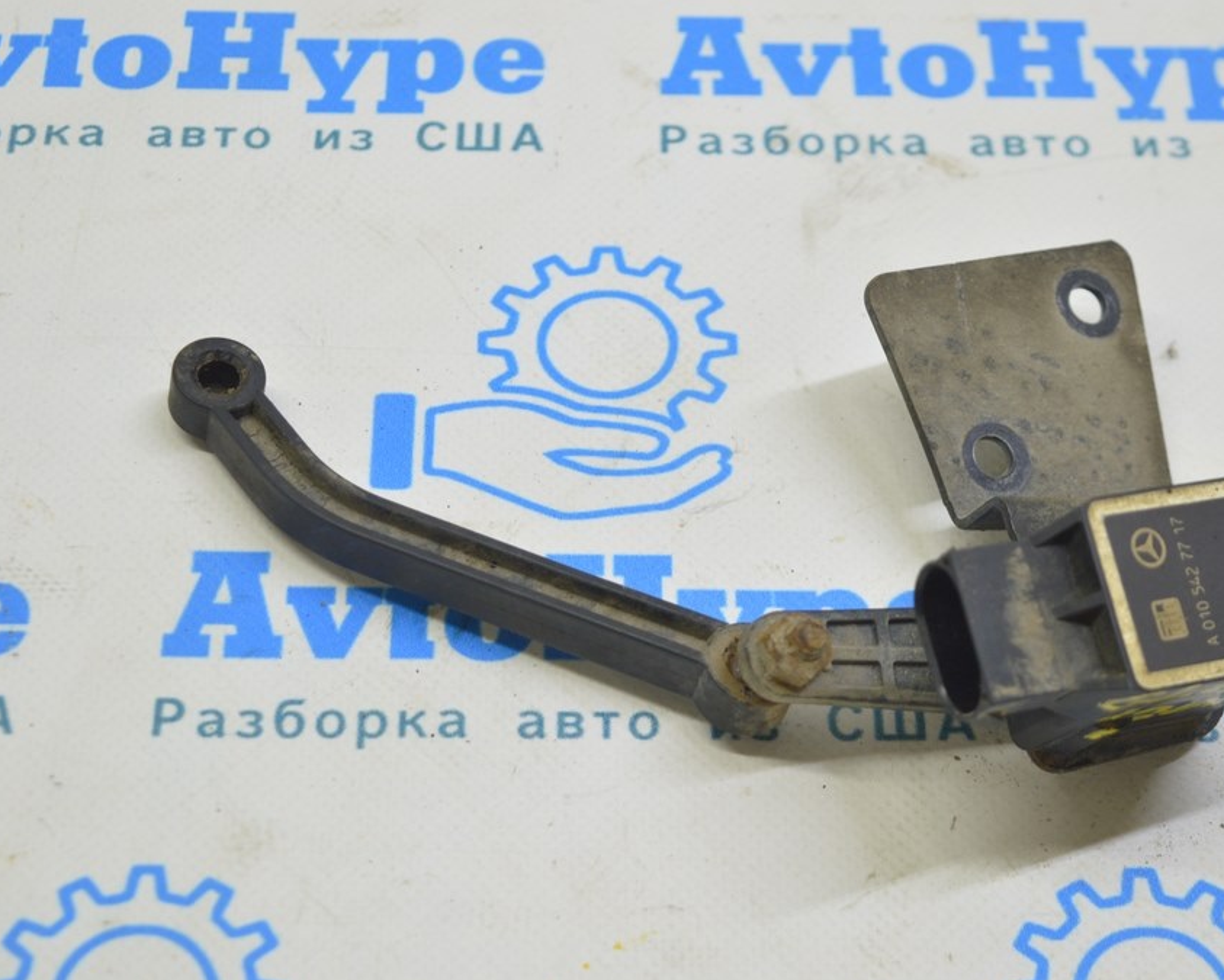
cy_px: 491
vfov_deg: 18.7
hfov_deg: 23.3
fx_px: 2972
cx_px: 636
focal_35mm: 82
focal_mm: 48
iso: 400
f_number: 5.6
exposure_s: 1/20
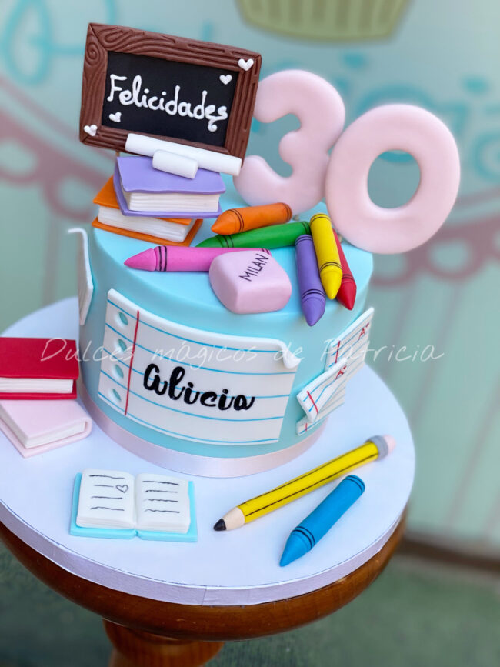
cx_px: 250
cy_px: 334
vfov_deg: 36.8
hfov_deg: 28.0
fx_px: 1002
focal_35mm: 52
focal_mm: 6
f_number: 2
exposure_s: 1/122
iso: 32
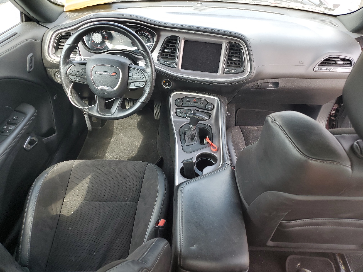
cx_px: 182
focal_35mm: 26
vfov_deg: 53.1
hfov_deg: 67.3
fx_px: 273
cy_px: 136
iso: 56
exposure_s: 1/120
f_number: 1.5
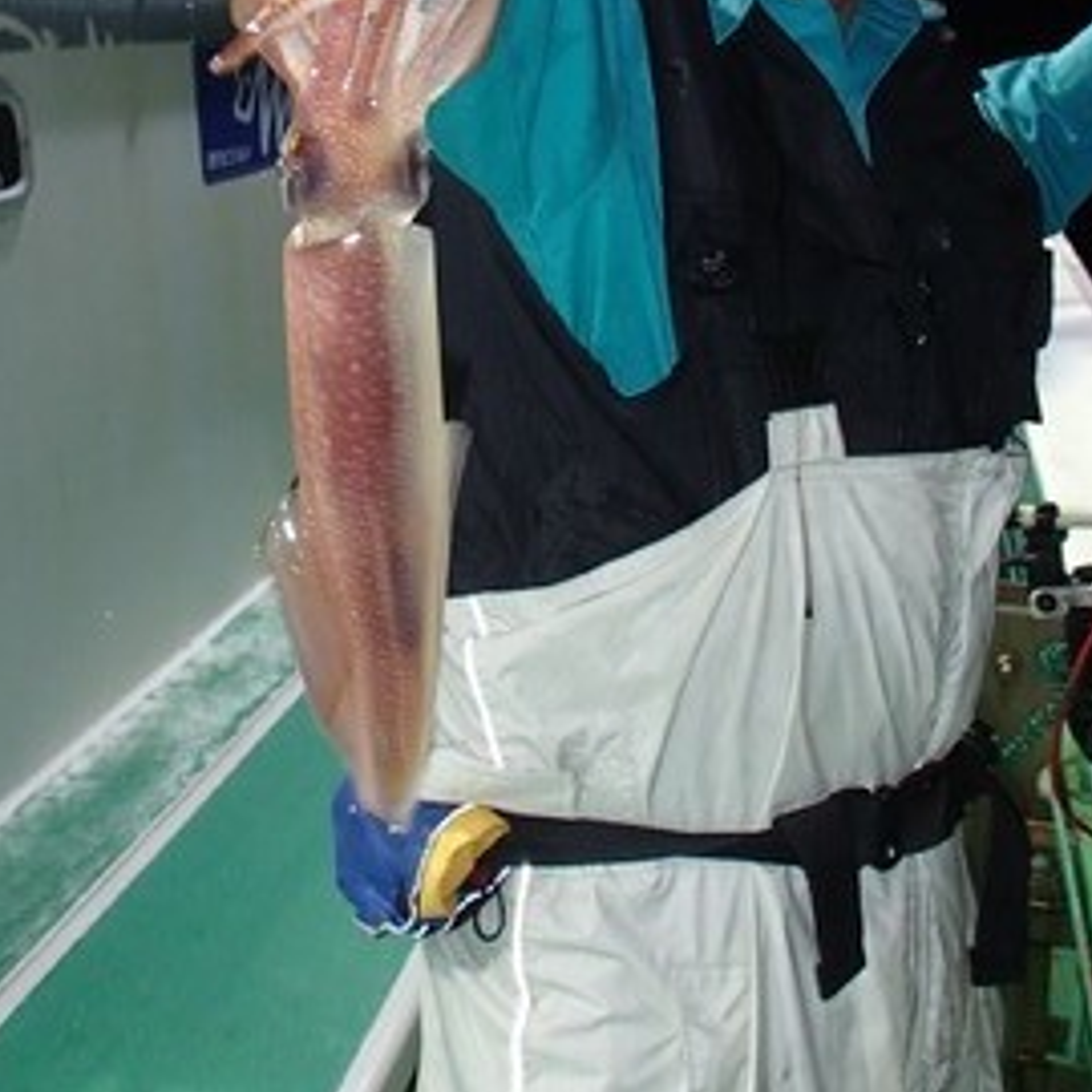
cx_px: 429
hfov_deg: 38.2
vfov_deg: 37.0
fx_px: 1570
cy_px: 218
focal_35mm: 44
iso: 400
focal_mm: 5
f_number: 3.9
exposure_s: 1/30
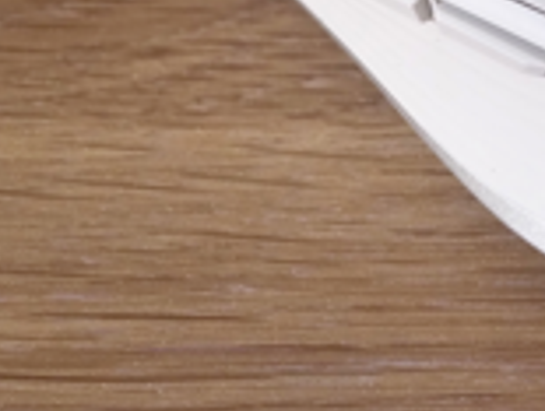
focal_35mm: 309
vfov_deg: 4.8
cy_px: -70
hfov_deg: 6.4
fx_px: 4876
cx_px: 605
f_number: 5.6
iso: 2000
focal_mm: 60
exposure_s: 1/125
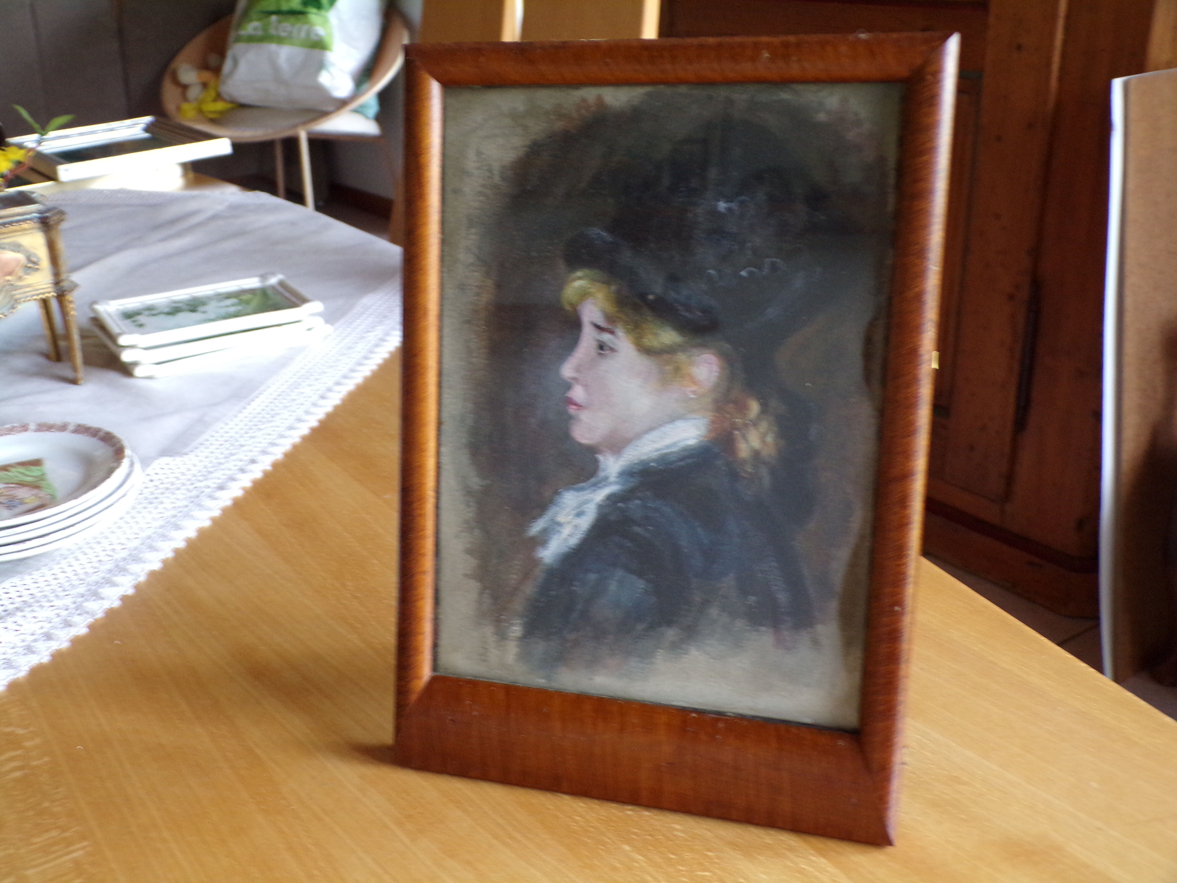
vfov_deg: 38.7
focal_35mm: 37
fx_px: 1258
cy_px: 442
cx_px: 588
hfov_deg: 50.1
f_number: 3.3
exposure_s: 1/18
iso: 200
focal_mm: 6.6
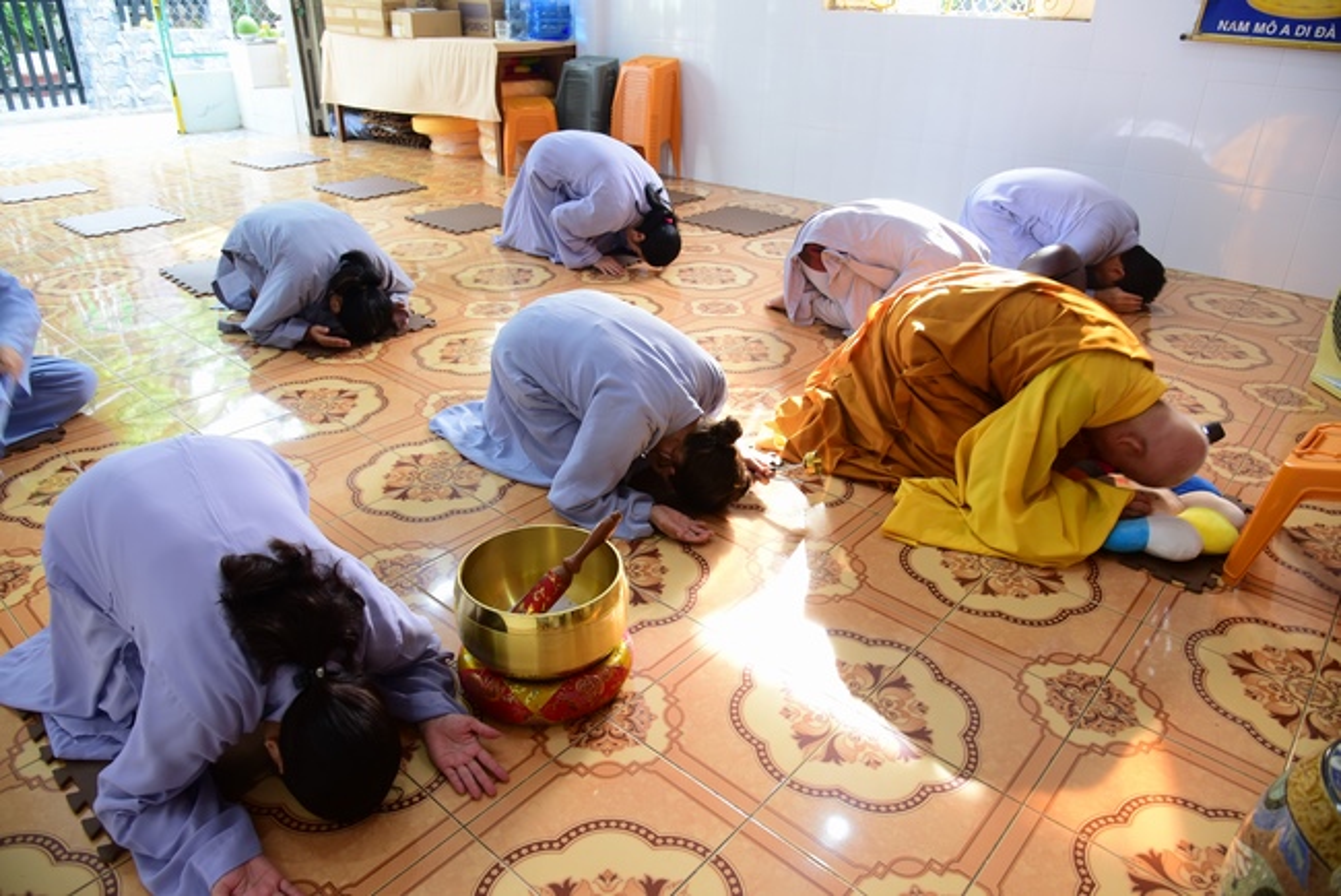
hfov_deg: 73.7
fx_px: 894
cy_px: 448
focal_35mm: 24
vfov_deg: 53.2
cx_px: 670
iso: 640
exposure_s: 1/60
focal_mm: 24
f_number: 4.5
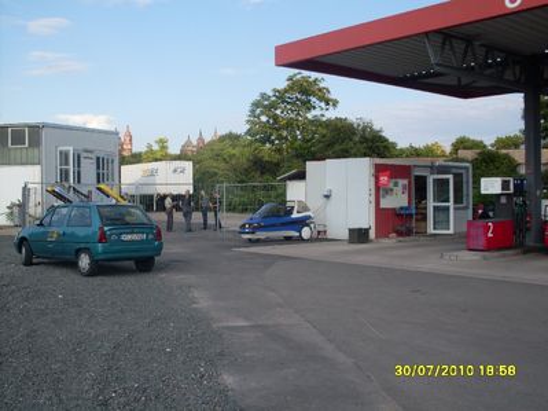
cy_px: 206
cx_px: 274
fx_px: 601
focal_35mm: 38
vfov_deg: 37.7
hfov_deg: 49.0
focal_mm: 6.3
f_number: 8.4
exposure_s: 1/125
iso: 80
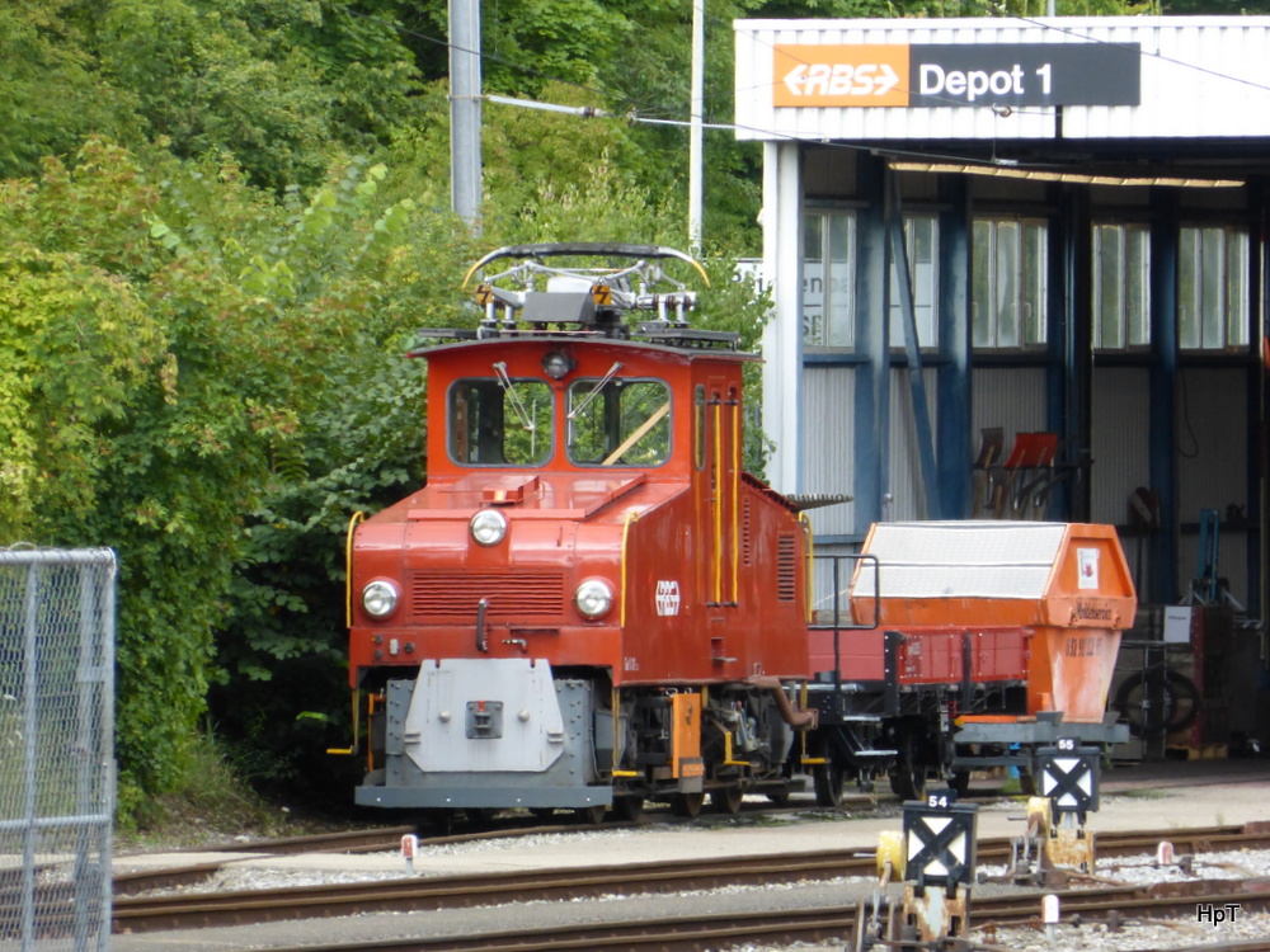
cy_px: 476
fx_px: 19371
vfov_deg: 2.8
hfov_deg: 3.8
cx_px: 635
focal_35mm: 528
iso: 250
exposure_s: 1/125
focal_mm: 86
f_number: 6.4
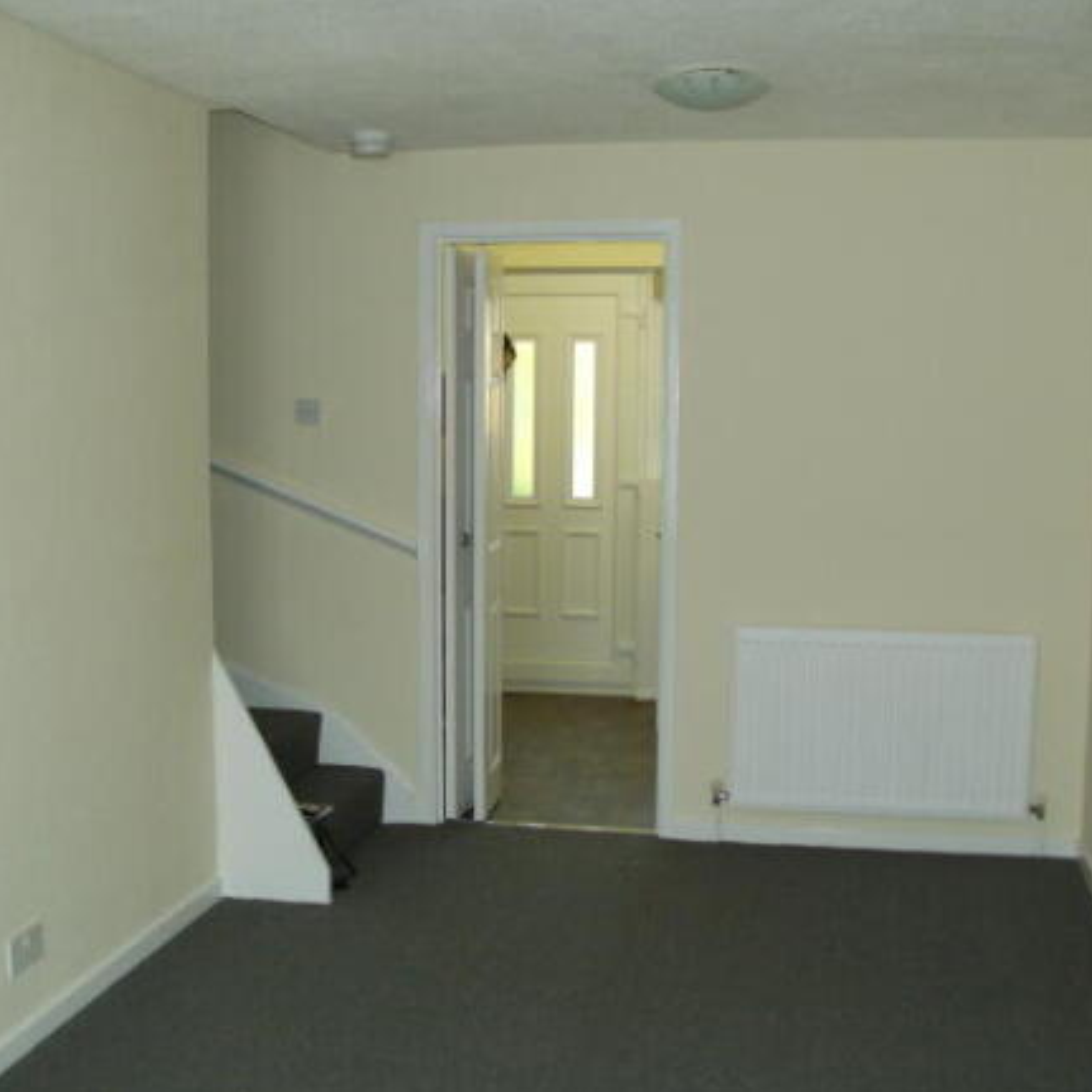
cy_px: 546
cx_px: 587
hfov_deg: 39.1
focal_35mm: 43
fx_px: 1535
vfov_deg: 39.2
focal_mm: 6
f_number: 2.7
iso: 160
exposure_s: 1/125
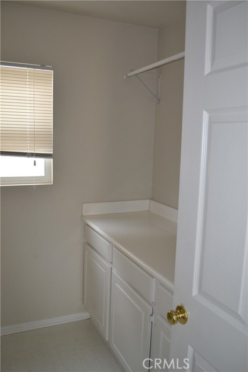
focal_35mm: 30
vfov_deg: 61.9
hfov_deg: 43.6
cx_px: 124
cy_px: 186
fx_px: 310
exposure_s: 1/60
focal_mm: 20
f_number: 3.8
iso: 1000
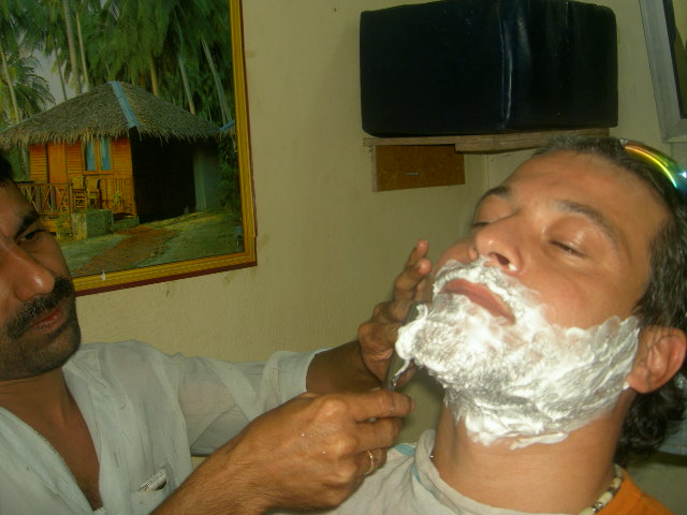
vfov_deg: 36.8
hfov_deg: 47.9
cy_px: 258
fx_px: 774
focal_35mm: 39
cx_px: 344
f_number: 2.8
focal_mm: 8
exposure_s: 1/60
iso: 50
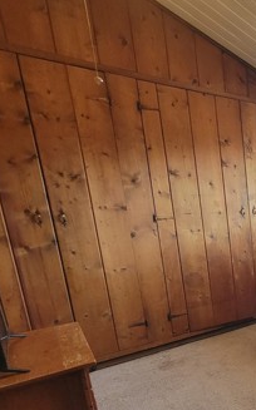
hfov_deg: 31.8
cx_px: 351
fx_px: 302
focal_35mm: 27
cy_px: 280
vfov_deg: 66.2
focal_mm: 2.2
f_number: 2.2
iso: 320
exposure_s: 1/60
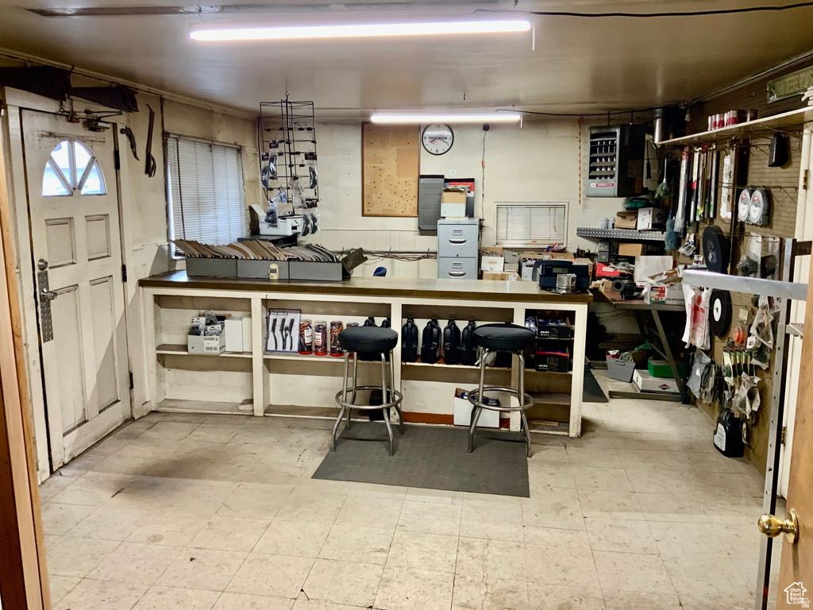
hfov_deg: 61.7
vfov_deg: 48.2
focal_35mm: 29
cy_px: 305
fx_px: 681
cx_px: 406
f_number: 1.8
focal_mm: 3
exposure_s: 1/60
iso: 100
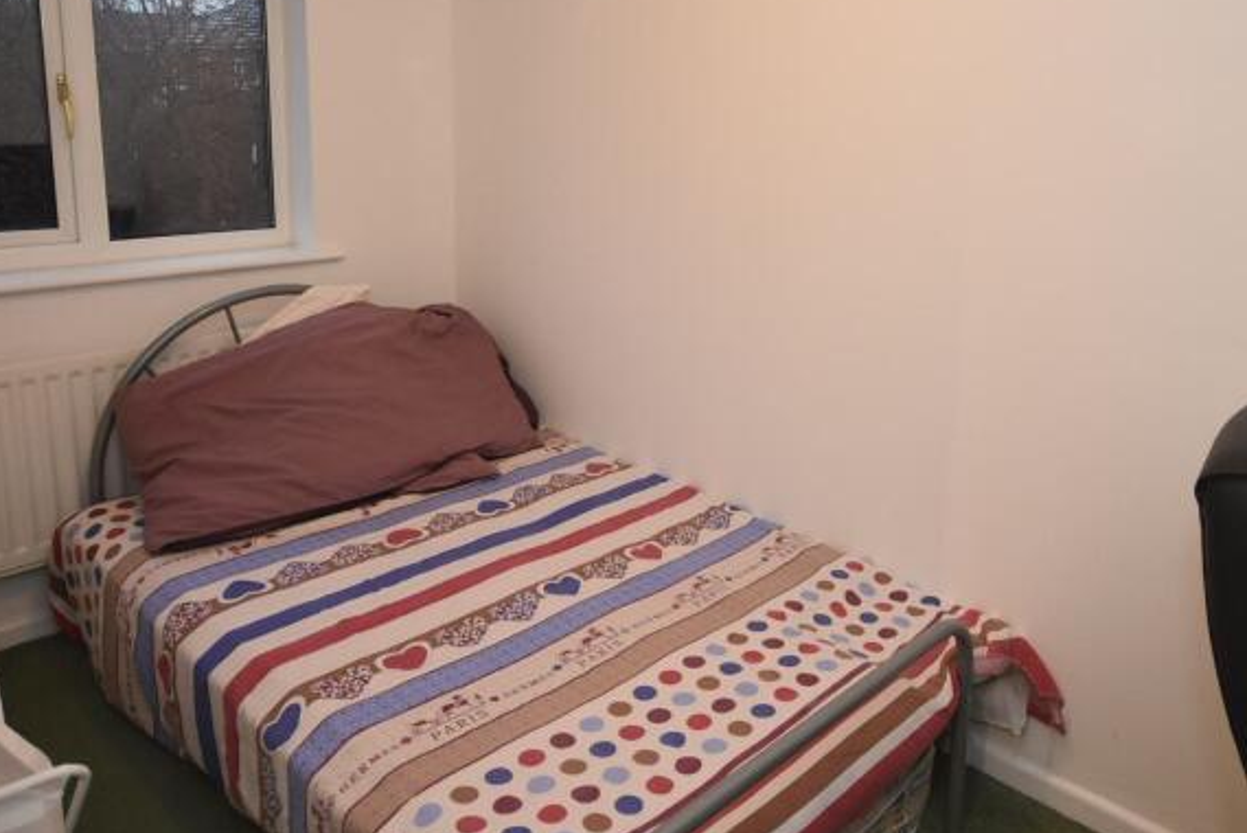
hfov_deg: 66.9
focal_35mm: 27
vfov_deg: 47.0
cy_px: 261
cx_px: 723
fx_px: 936
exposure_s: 1/60
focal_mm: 10
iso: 900
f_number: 4
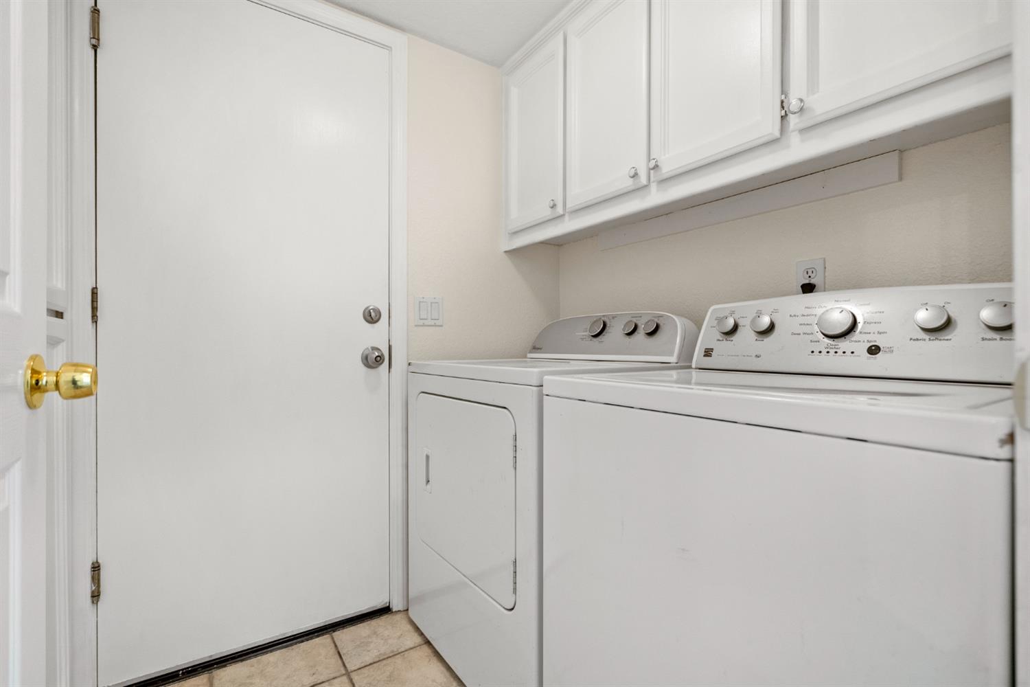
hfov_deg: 96.7
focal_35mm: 16
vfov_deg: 73.7
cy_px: 344
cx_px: 515
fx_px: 458
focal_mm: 16
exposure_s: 1/30
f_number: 4
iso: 640
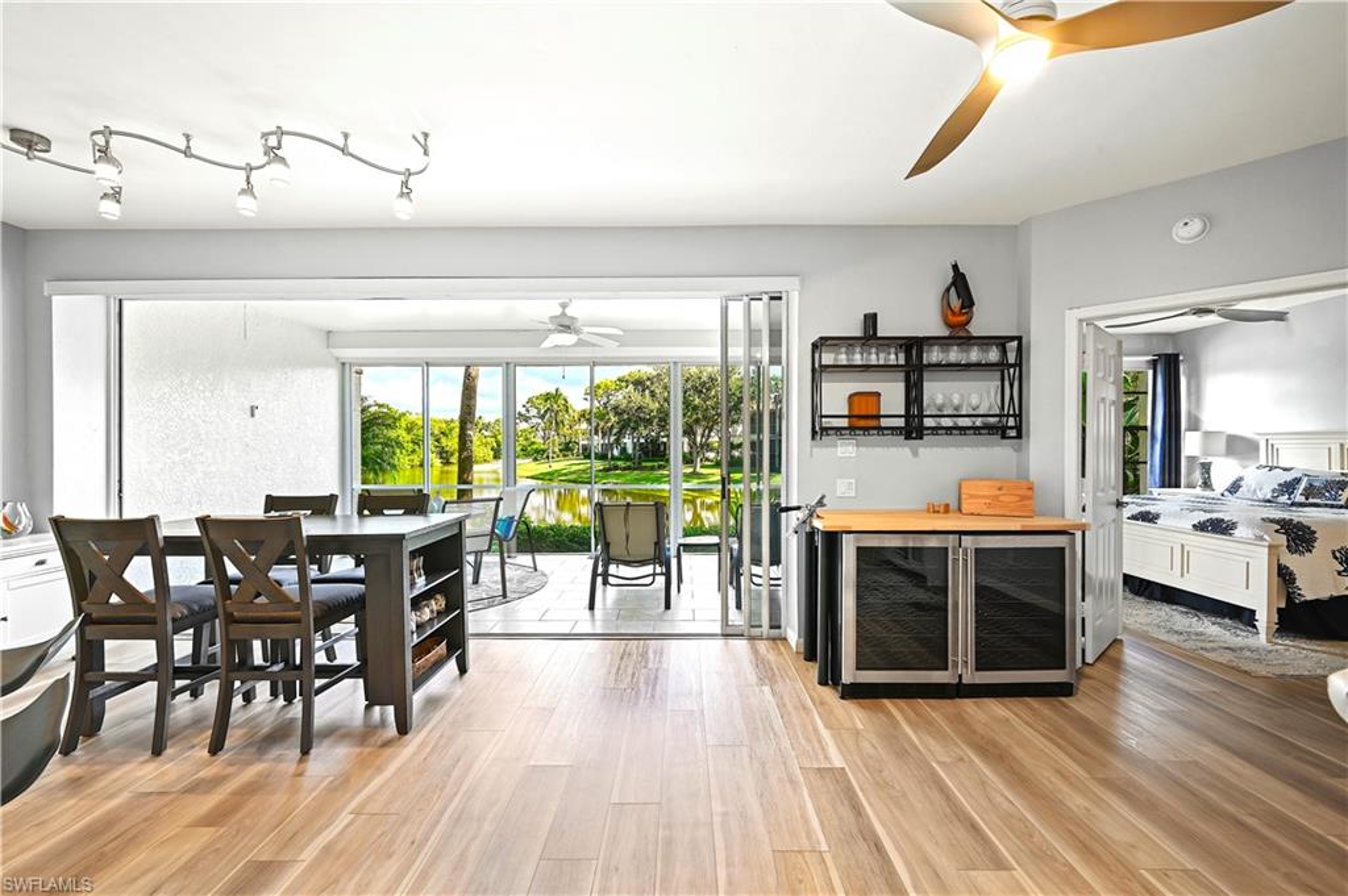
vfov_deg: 81.1
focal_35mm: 14
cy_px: 448
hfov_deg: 104.3
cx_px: 674
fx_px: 524
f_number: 8
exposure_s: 1/2
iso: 100
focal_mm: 14
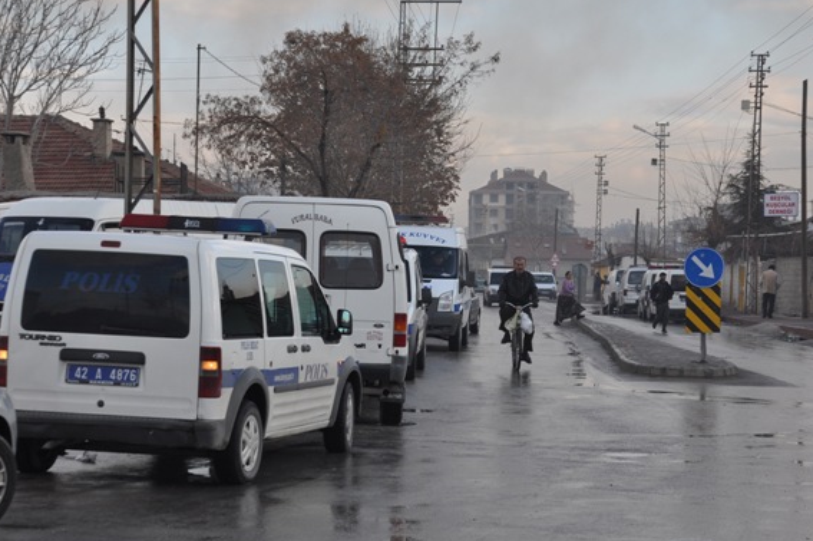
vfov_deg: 15.5
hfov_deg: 23.1
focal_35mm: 88
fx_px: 1986
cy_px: 301
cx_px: 440
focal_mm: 52
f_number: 7.1
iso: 200
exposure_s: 1/200
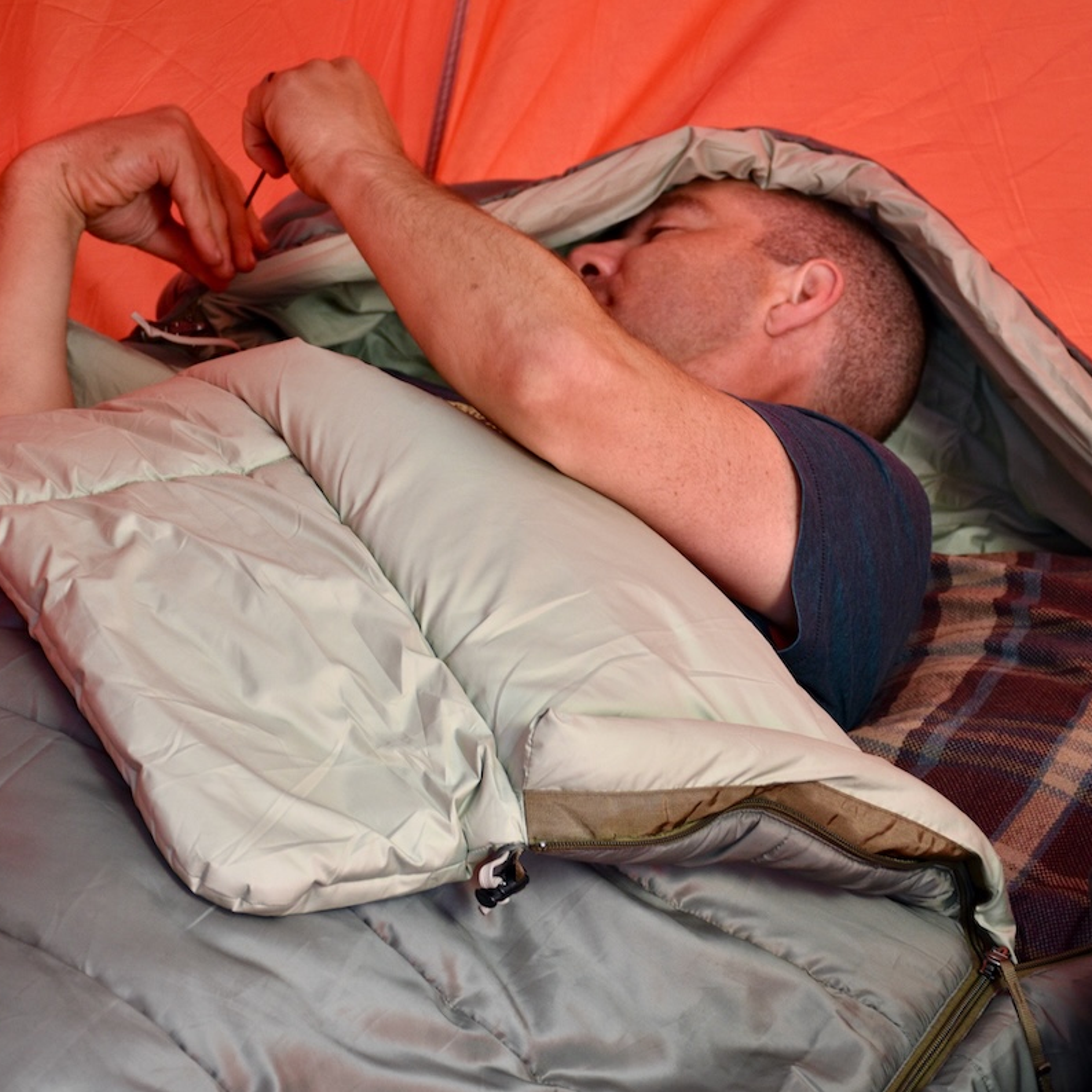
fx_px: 3092
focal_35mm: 87
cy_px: 547
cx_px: 518
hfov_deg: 20.0
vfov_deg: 20.0
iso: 500
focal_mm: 45
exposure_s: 1/60
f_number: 4.5
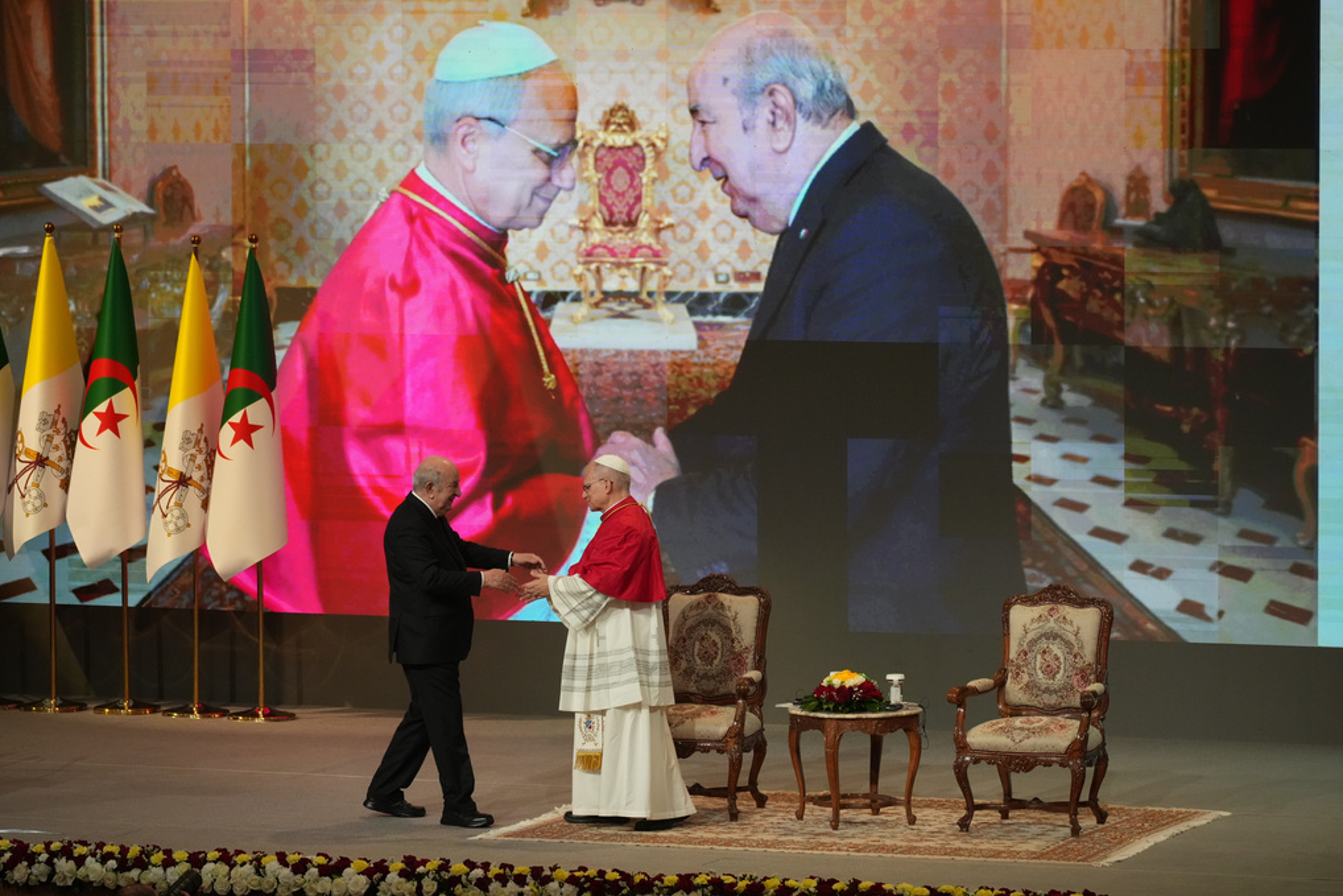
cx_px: 669
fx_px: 6715
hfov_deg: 11.4
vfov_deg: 7.6
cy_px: 449
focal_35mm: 180
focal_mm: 179
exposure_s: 1/250
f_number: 5.6
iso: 3200
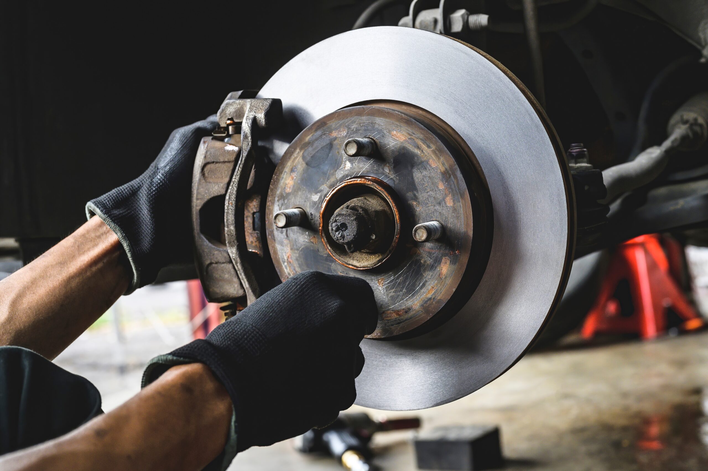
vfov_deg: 27.0
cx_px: 354
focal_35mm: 50
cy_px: 236
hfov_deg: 39.6
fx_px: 983
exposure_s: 1/60
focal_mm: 50
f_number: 6.3
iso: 640
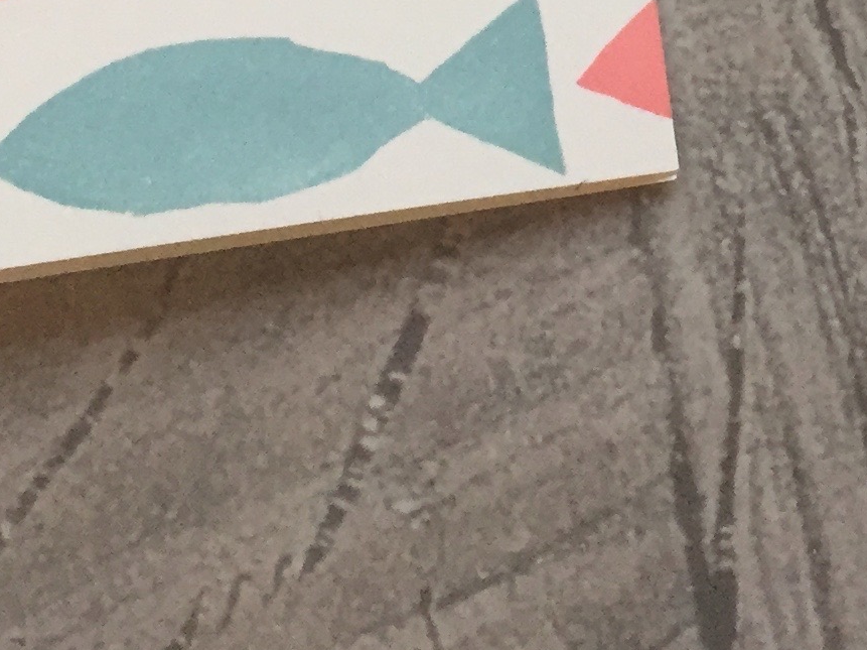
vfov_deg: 12.4
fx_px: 2754
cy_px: -468
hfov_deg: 17.6
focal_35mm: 110
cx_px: 800
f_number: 2.2
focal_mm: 4.15
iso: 160
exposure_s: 1/33
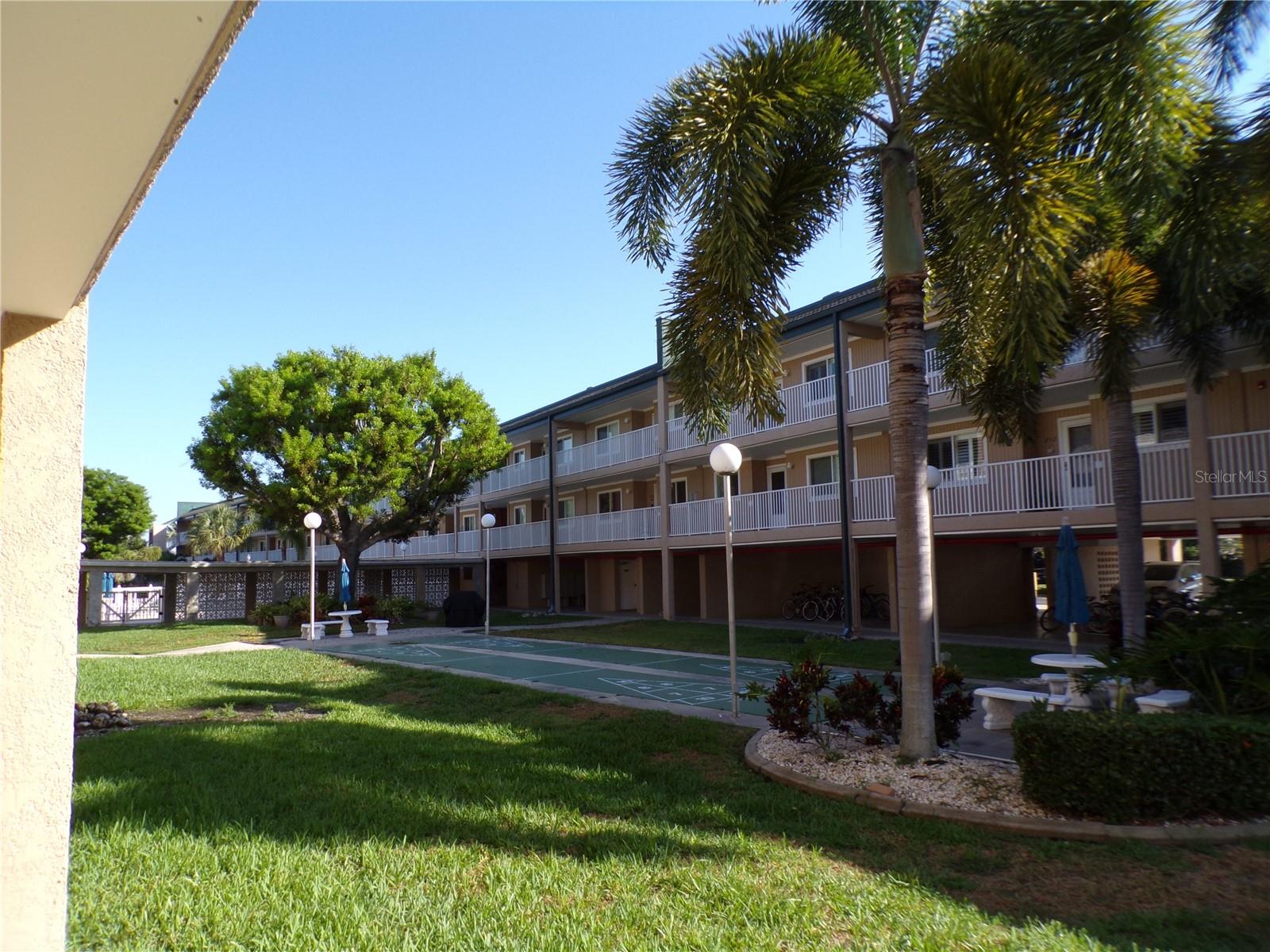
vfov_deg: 56.8
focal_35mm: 24
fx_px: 881
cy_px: 476
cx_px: 635
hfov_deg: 71.6
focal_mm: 4.3
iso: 80
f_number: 5.8
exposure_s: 1/140
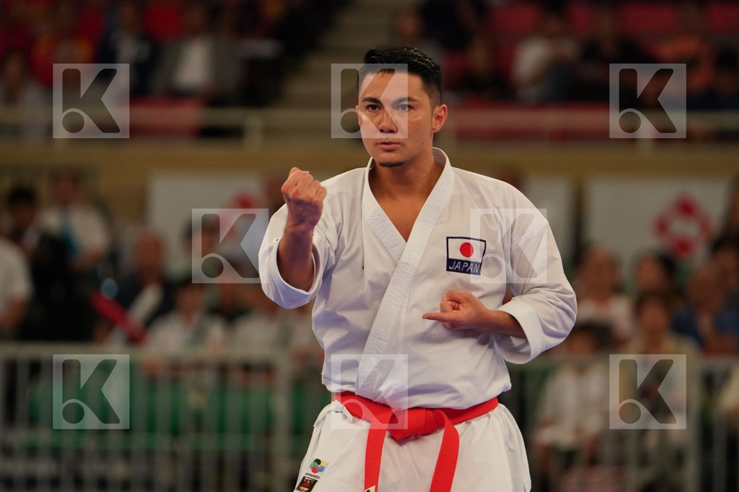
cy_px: 246
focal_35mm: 300
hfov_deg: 6.9
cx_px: 370
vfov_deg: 4.6
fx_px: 6158
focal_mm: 200
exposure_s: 1/1000
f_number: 2.8
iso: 1600
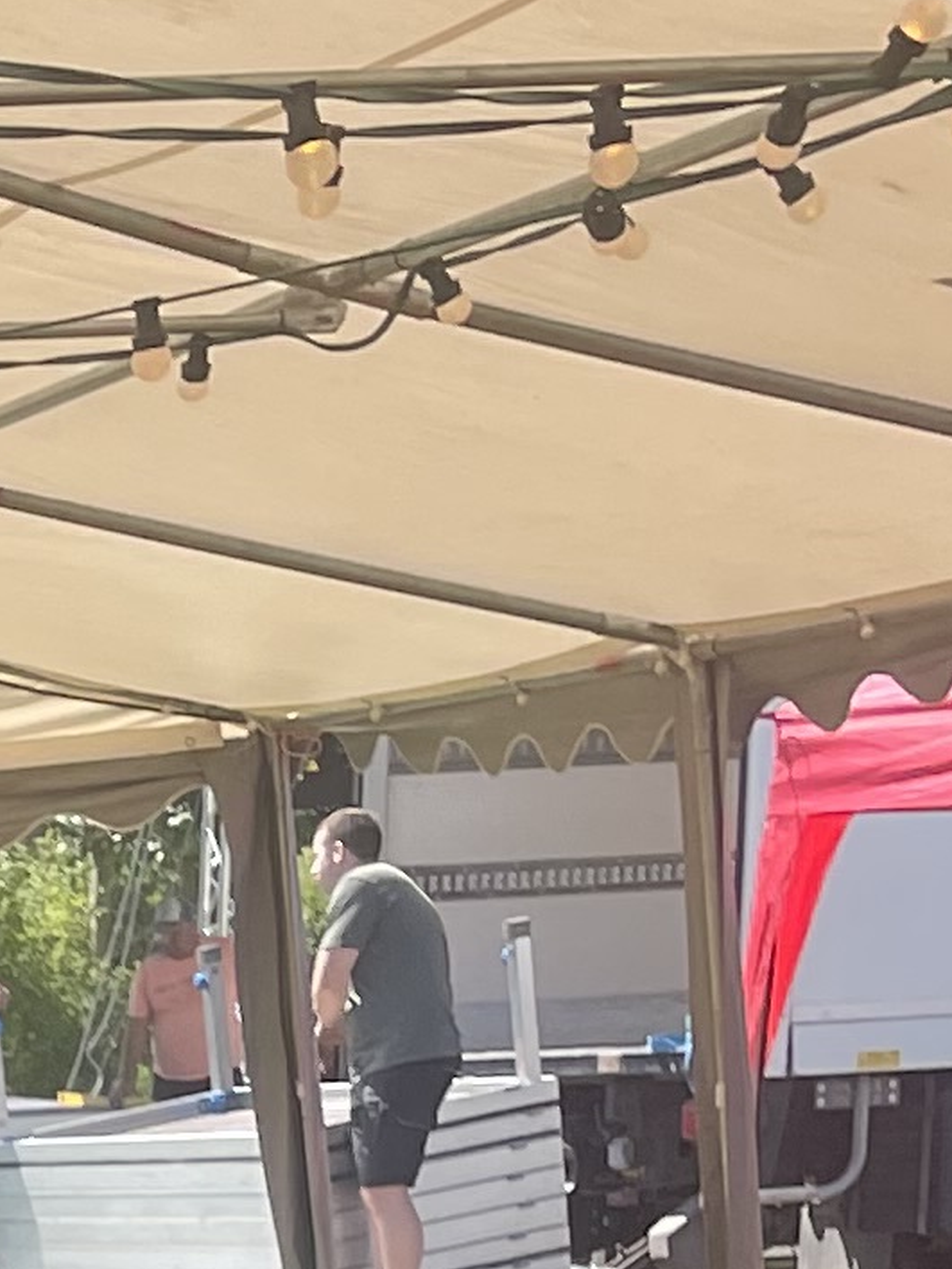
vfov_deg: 12.1
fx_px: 5427
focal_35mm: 148
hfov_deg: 8.9
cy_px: 2400
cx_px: -1434
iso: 32
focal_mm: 4.2
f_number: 1.6
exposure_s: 1/988
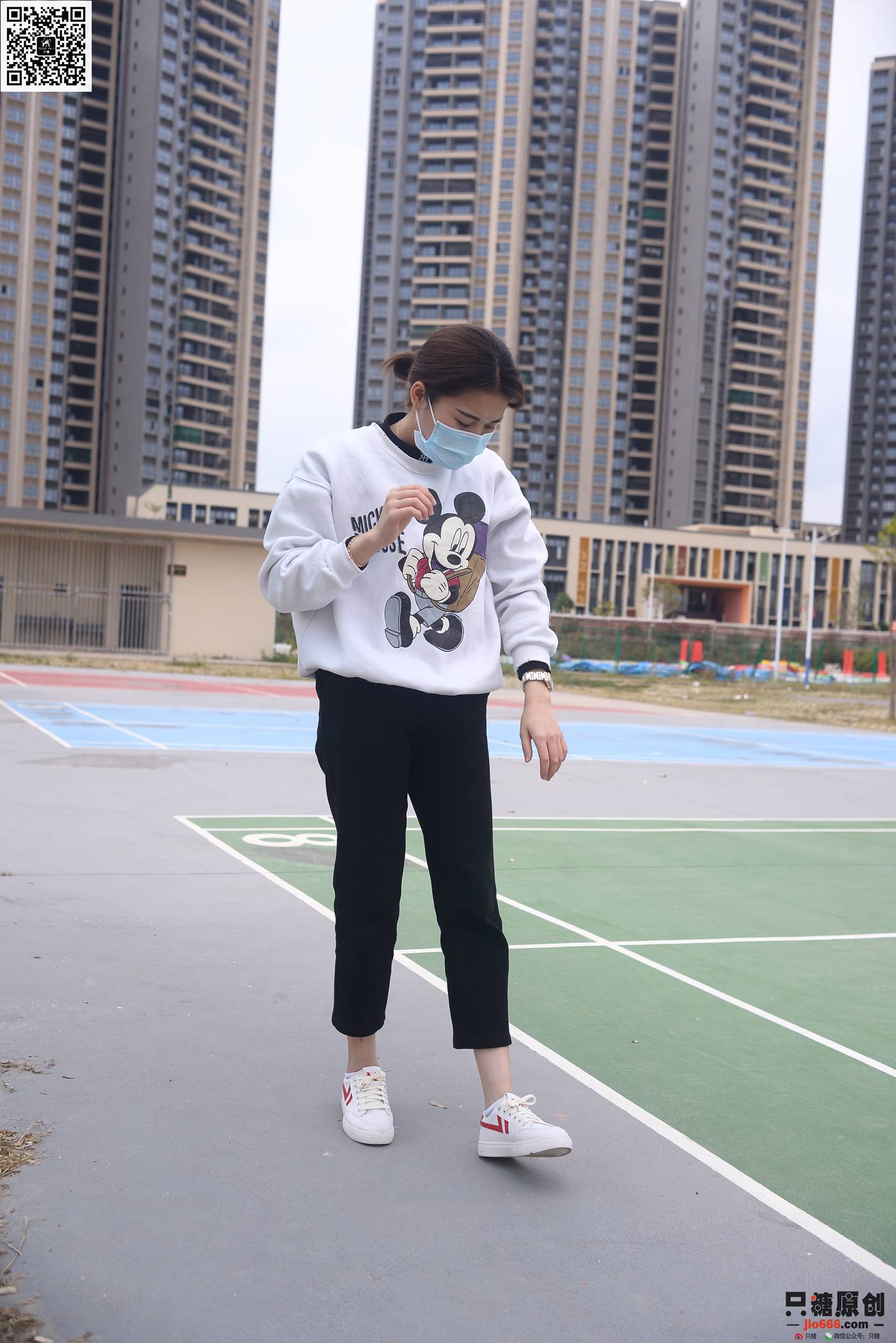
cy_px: 672
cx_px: 448
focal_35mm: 35
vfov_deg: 54.4
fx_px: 1305
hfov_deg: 37.9
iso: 125
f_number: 5.6
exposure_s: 1/500
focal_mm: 35
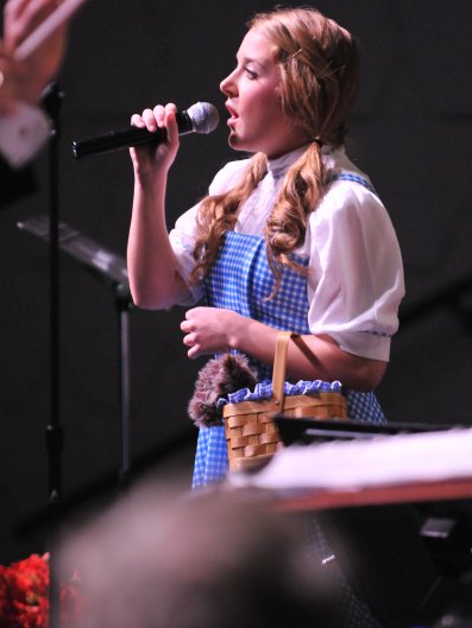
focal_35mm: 327
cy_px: 281
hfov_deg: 4.5
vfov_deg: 6.1
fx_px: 5943
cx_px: 236
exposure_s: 1/160
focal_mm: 200
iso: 1600
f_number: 2.8
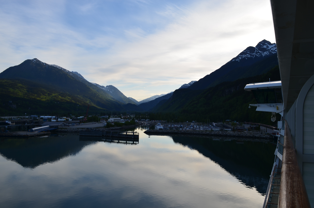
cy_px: 104
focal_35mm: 30
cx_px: 157
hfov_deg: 62.0
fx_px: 261
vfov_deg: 43.4
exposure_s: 1/125
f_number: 11
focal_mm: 20
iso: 100
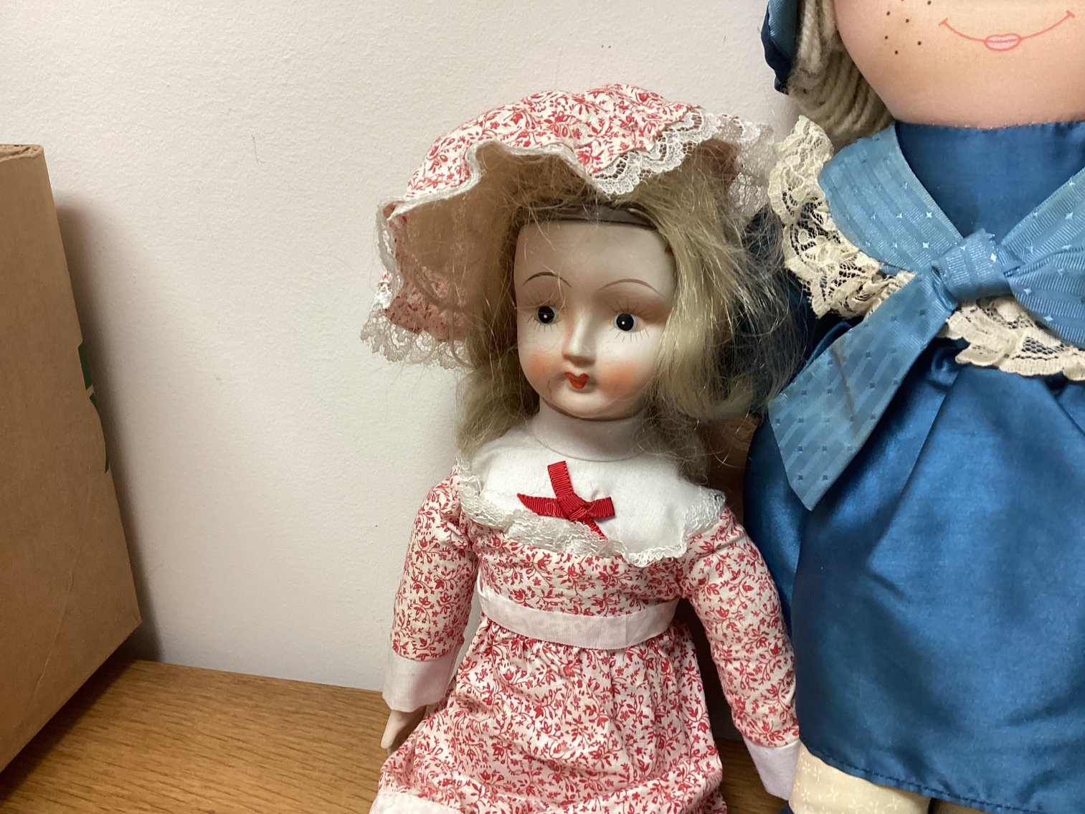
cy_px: 407
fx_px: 972
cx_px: 542
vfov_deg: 45.4
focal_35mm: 31
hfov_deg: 58.3
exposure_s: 1/60
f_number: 2.4
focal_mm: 3.3
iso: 125
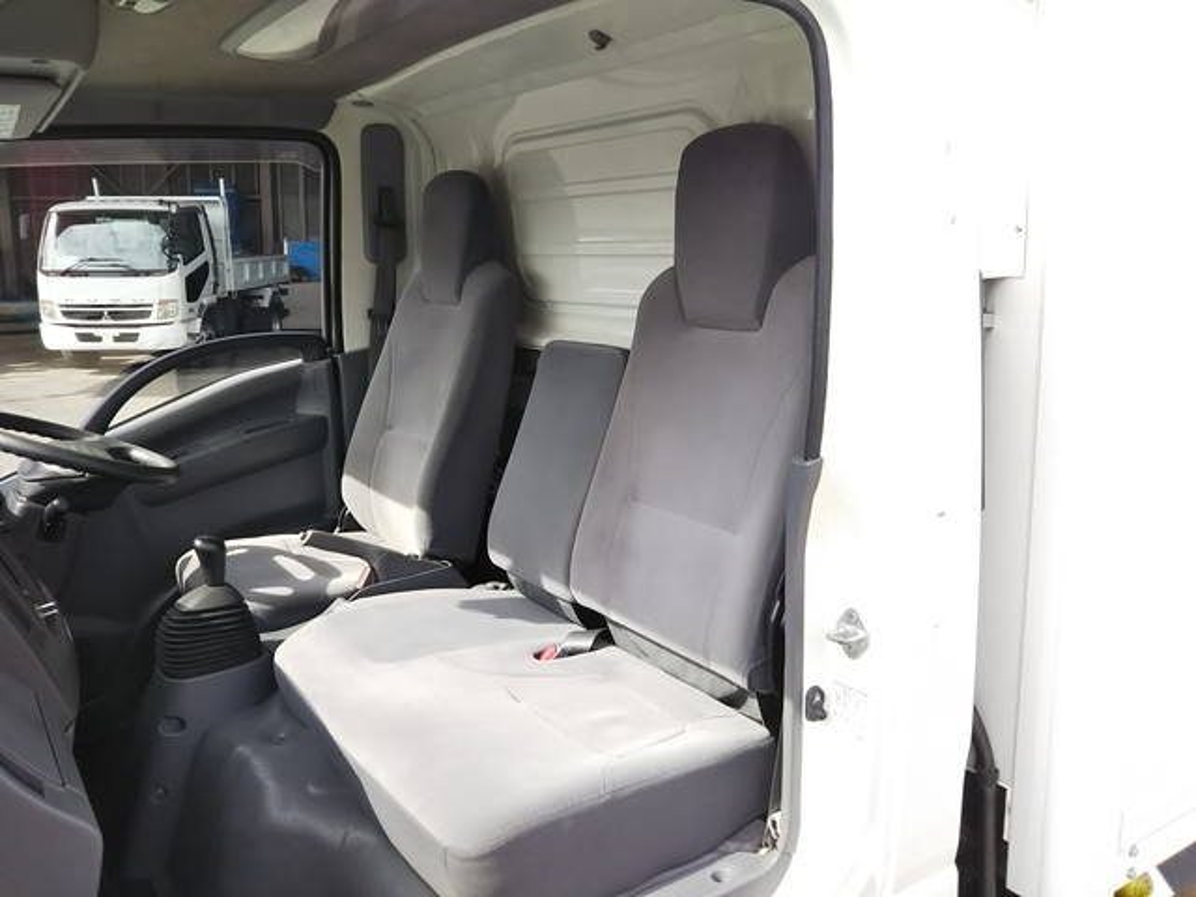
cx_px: 598
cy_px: 448
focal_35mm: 30
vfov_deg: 46.8
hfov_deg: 60.0
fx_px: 1037
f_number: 2.2
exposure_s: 1/282
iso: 20
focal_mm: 4
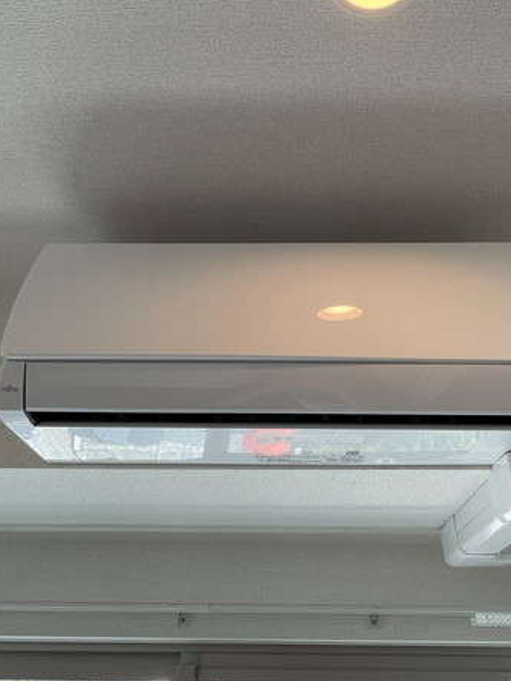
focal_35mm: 25
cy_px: 307
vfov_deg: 69.2
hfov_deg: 54.6
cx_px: 301
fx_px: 492
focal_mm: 1.55
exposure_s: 1/99
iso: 50
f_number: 2.4
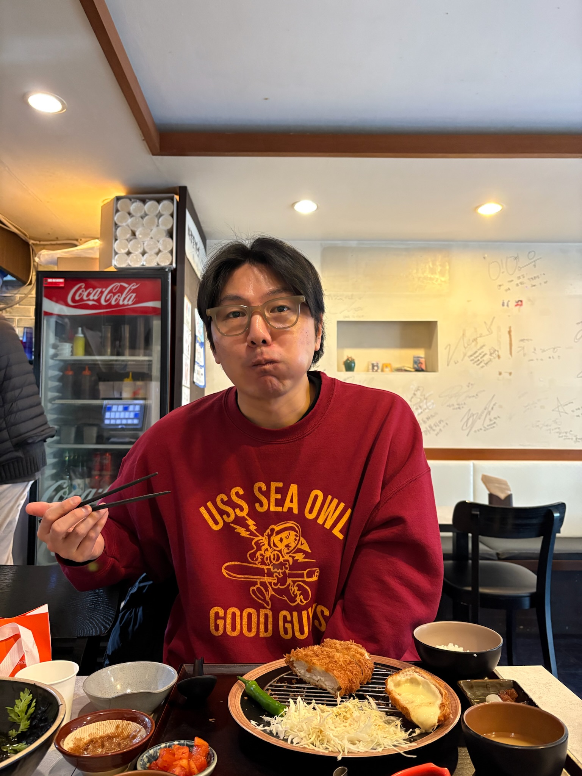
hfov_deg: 53.1
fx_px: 583
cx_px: 291
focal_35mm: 26
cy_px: 388
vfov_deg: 67.3
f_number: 1.6
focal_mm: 5.96
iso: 400
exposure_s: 1/60
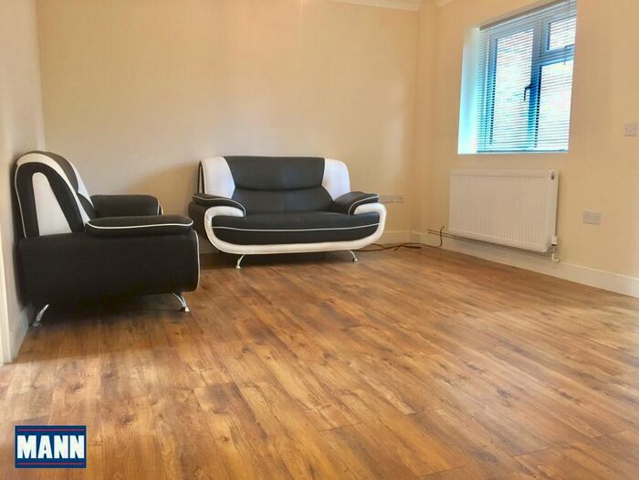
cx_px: 320
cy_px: 240
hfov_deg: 61.7
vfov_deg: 48.2
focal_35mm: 29
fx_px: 535
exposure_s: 1/33
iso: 160
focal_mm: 4.15
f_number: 2.2
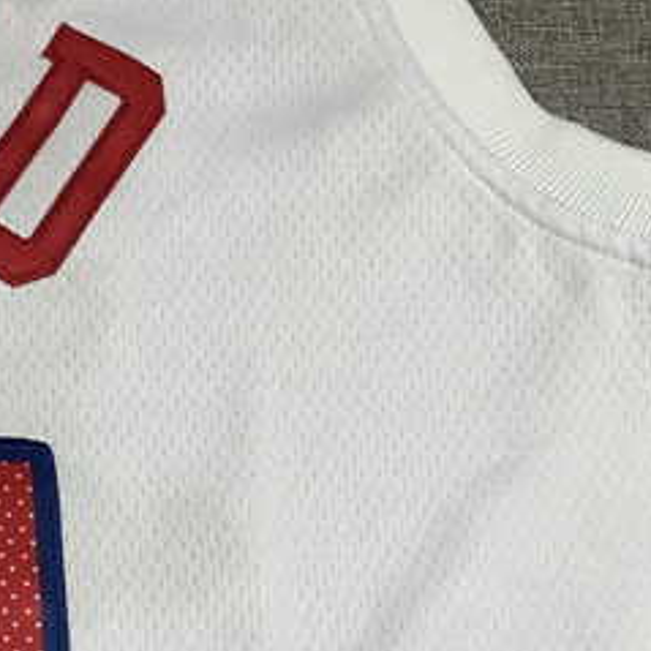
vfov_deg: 20.1
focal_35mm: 83
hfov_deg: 18.1
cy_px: 684
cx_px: -381
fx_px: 1766
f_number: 1.8
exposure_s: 1/100
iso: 20
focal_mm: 3.99
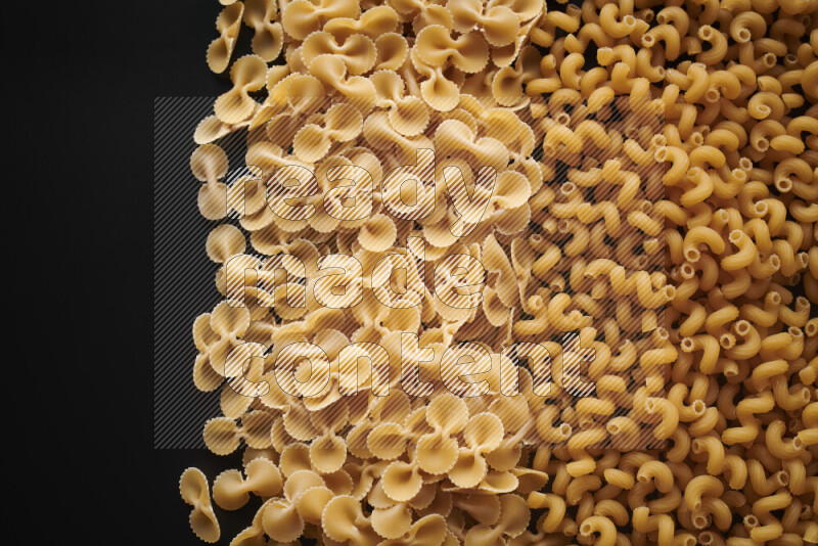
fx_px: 1136
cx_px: 409
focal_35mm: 50
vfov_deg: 27.0
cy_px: 273
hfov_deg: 39.6
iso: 160
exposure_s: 1/100
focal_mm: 50
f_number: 8
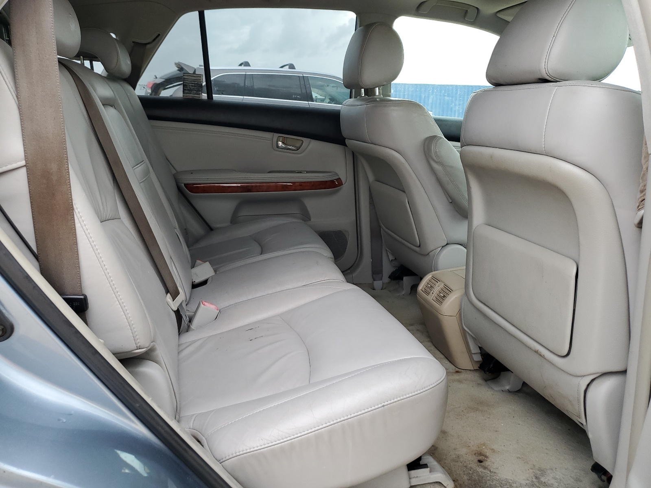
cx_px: 326
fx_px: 489
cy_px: 244
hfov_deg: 67.3
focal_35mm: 26
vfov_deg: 53.1
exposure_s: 1/120
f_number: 1.5
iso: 57
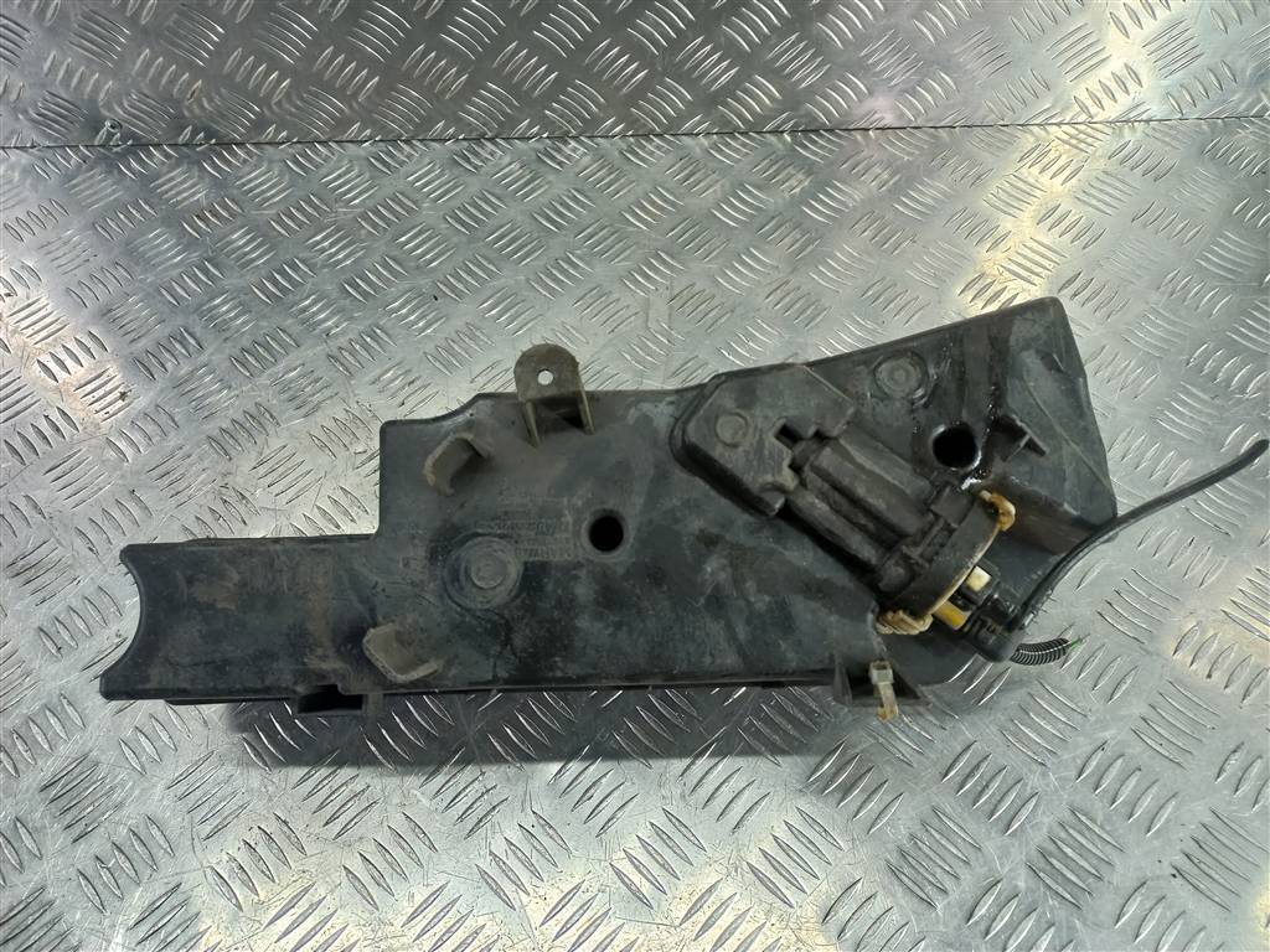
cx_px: 635
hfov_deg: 69.4
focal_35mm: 25
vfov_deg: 54.9
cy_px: 476
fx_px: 917
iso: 50
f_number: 1.8
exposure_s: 1/50
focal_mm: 4.6
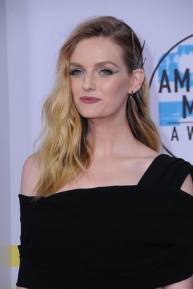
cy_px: 144
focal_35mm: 195
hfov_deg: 7.0
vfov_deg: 10.6
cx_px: 96
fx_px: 1571
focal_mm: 130
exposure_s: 1/200
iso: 400
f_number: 8
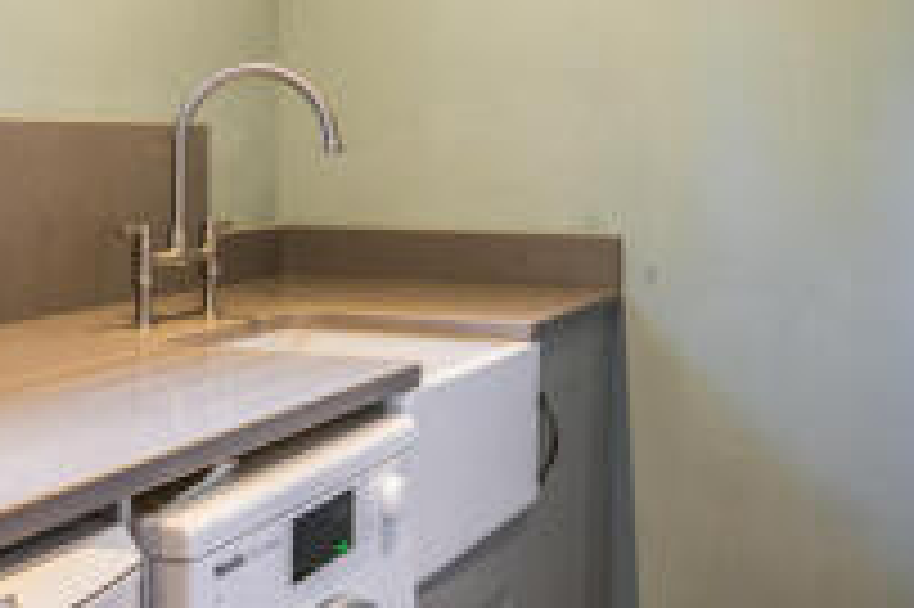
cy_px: 169
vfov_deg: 22.1
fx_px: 1547
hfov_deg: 32.5
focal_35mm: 61
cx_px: 266
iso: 400
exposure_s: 1/6
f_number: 6.3
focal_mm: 26
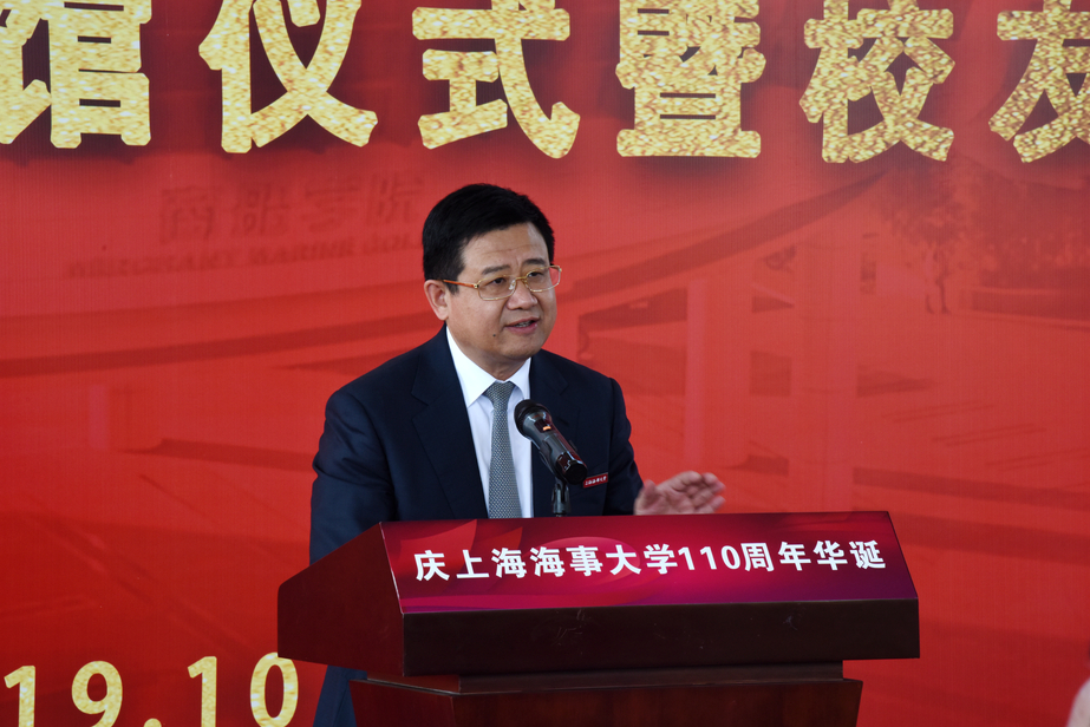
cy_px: 375
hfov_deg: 15.8
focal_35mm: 130
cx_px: 524
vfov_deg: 10.6
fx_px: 3937
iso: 800
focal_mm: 120
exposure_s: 1/125
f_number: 14
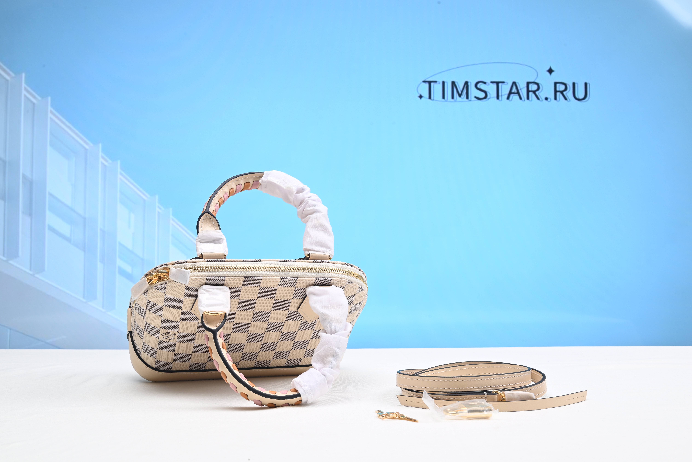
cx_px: 346
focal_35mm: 37
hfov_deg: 51.9
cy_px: 231
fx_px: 711
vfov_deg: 36.0
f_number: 16
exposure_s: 1/2
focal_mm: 37
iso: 100
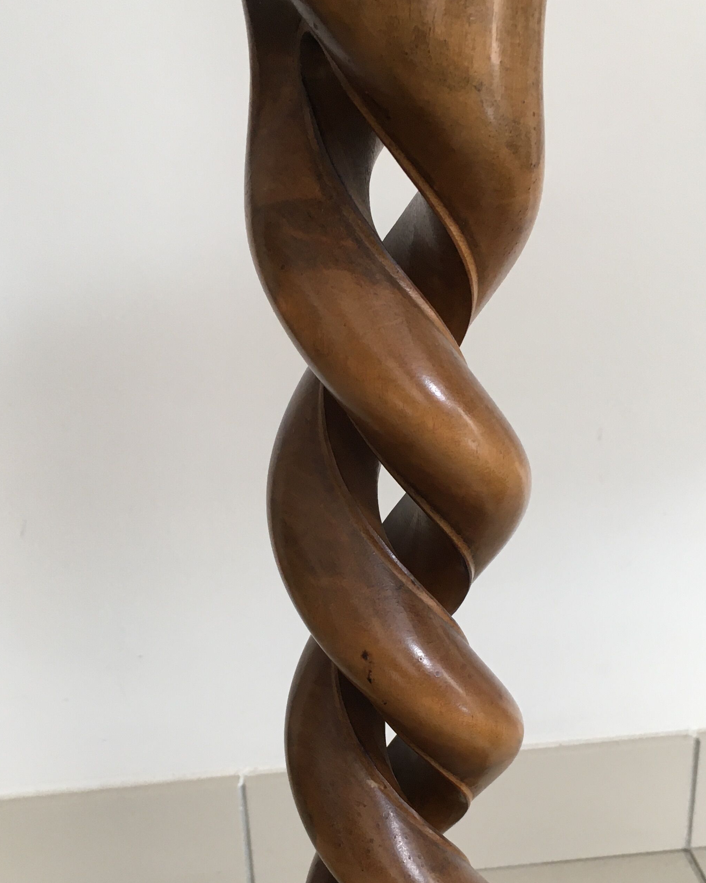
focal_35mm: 45
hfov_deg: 33.4
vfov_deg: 40.8
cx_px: 373
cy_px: 566
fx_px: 1175
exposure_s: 1/33
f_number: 2.2
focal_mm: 4.15
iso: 80
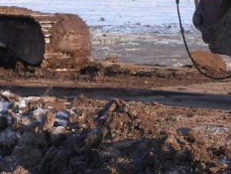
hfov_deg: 8.5
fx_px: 1556
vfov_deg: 6.3
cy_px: -106
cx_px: 55
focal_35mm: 233
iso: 160
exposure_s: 1/400
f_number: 4.6
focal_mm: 12.3
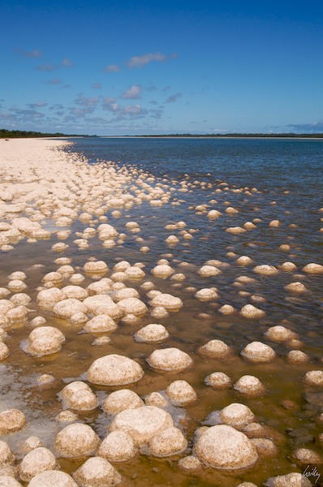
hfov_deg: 29.8
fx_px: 608
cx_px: 162
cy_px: 244
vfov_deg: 43.7
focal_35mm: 45
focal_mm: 30
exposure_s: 1/640
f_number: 13
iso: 320
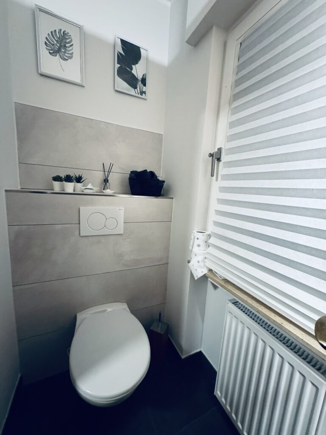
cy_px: 218
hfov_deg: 85.7
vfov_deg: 102.1
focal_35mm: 14
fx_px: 176
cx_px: 163
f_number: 2.2
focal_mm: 2.22
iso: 1250
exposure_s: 1/50
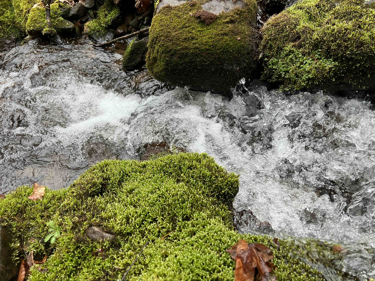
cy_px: 140
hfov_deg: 67.3
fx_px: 282
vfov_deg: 53.1
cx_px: 188
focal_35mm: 26
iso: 50
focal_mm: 5.7
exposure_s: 1/377
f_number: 1.5
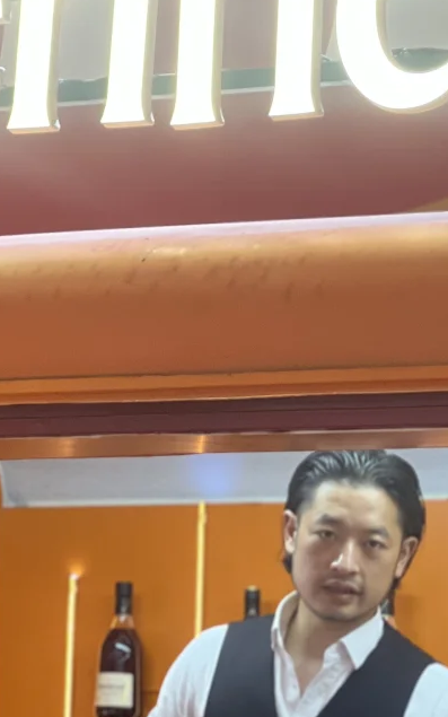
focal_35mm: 185
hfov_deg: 7.1
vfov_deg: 11.3
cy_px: 355
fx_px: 3613
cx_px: 432
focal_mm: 9
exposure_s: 1/33
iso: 125
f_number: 2.8
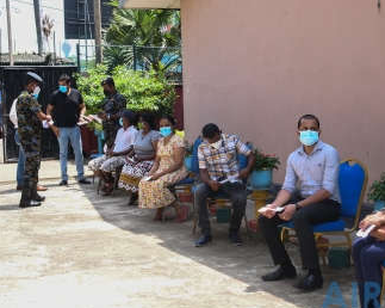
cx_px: 194
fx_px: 695
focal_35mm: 61
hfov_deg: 31.0
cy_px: 142
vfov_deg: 25.0
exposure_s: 1/200
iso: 320
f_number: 8
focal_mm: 35
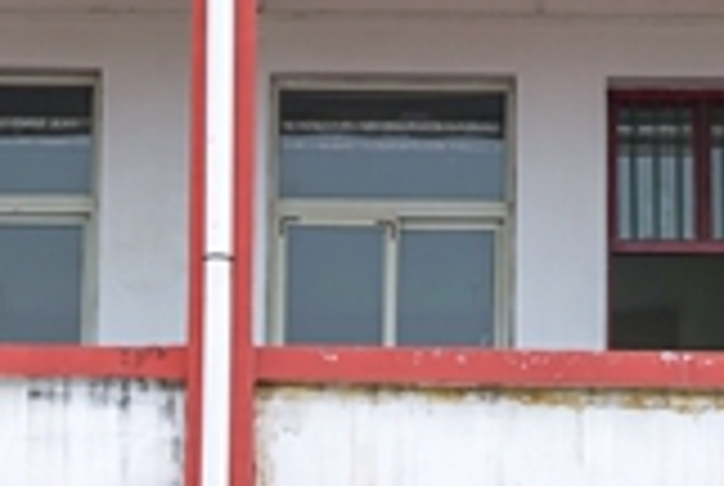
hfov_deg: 12.0
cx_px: 265
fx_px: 3445
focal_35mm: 171
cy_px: 693
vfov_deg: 7.9
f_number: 9
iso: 100
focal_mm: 31
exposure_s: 1/60
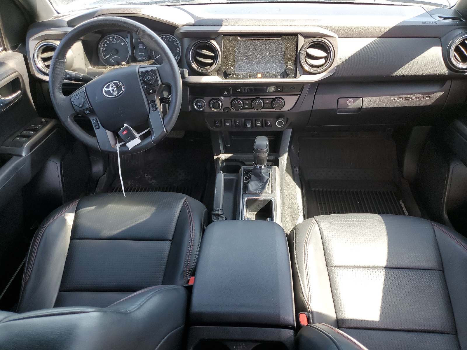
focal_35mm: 26
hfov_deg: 67.3
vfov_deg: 53.1
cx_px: 234
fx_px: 351
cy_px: 175
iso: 78
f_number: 1.5
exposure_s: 1/120
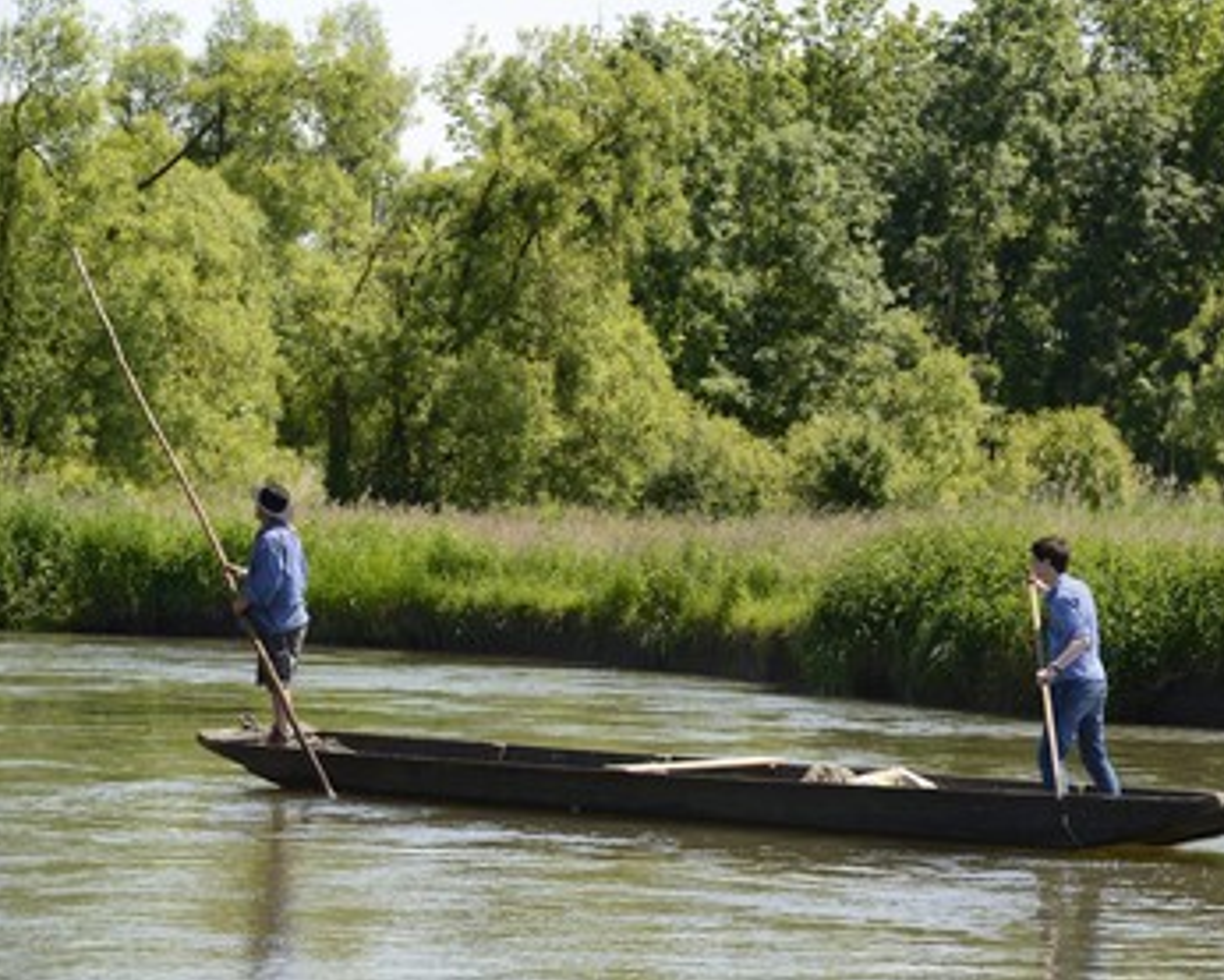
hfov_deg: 13.9
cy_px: 492
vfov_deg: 11.1
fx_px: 5037
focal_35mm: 139
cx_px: 683
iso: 200
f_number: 6.3
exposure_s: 1/500
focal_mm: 122
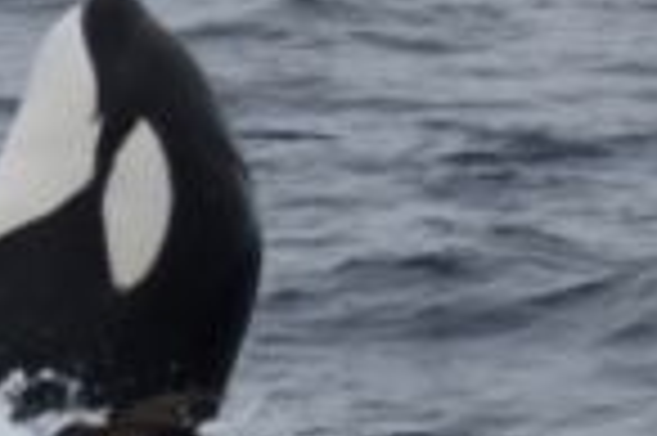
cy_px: 443
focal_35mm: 1094
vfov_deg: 1.3
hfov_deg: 1.9
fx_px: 19943
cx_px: -261
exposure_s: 1/8000
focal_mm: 200
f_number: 5.3
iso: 900
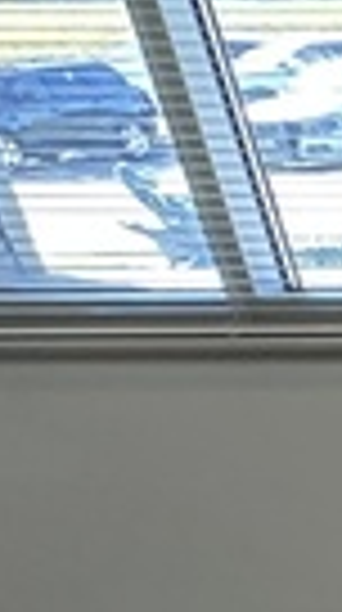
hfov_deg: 6.0
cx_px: 1782
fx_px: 1863
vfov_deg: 17.3
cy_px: 832
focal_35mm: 115
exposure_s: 1/120
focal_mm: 2.22
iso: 200
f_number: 2.2
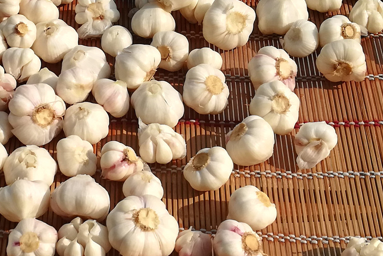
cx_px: 56
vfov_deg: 18.4
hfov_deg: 26.6
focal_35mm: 74
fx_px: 787
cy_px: 85
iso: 50
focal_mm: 3.83
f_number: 2.2
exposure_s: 1/869
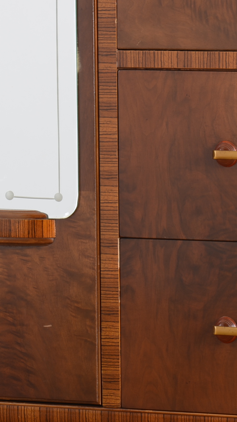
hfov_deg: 3.8
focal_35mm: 319
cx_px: 171
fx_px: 3566
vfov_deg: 6.8
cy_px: 267
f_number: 10
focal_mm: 105
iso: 125
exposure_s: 1/160
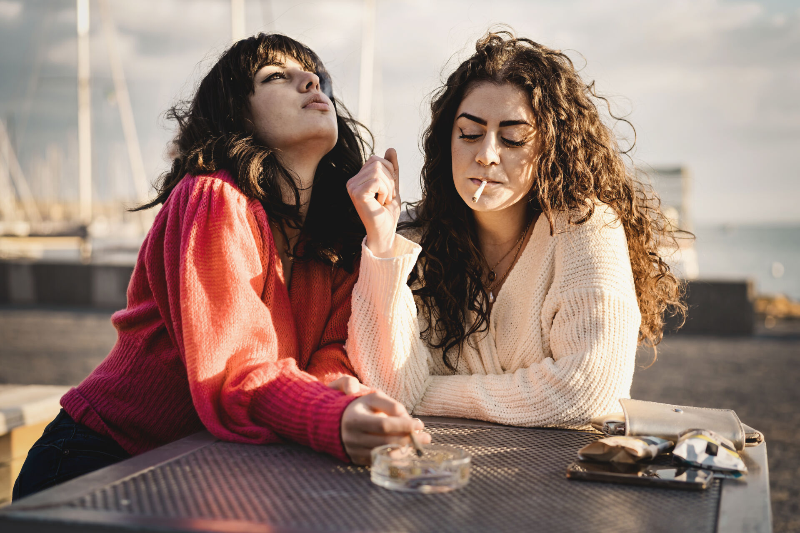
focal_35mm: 55
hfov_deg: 36.2
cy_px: 266
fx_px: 1222
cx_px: 400
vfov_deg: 24.6
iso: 100
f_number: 2.8
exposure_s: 1/640
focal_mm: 55
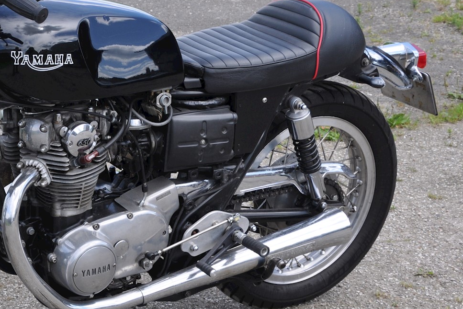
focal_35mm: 113
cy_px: 163
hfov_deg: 17.7
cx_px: 15
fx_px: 1453
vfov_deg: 12.1
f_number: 11
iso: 200
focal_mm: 38
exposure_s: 1/125
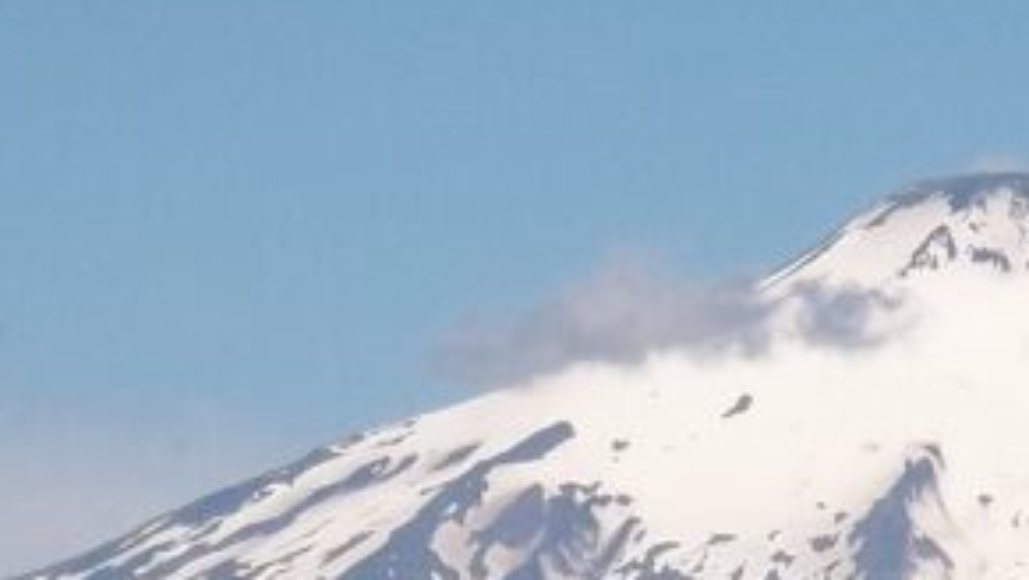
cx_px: 873
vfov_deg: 2.3
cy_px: 1040
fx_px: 14659
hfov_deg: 4.0
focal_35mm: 537
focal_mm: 25.25
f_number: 5.9
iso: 64
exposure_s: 1/500
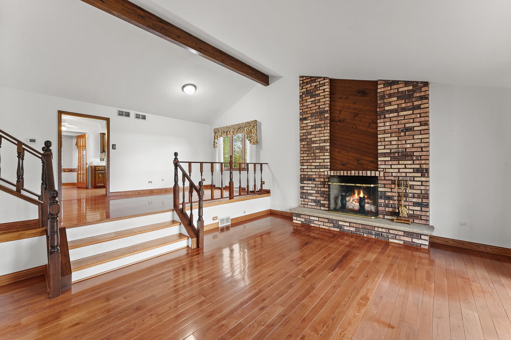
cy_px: 170
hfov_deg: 104.3
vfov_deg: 81.2
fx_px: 199
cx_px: 256
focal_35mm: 14
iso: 500
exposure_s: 3.2
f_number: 9
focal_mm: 14
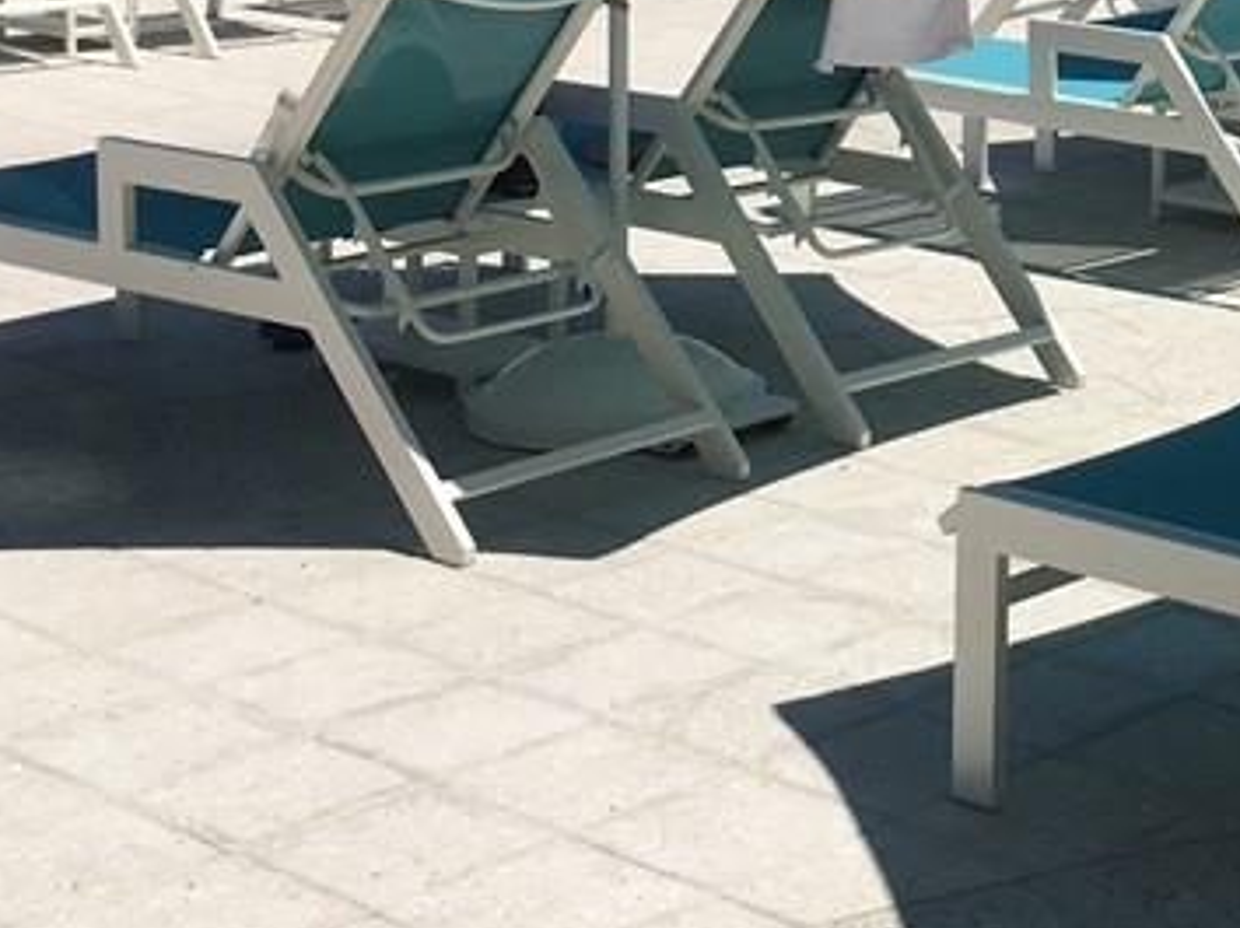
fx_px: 3007
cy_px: -109
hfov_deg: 21.6
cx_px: 1478
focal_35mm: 84
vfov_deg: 17.0
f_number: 2.2
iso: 25
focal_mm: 4.15
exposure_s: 1/4049
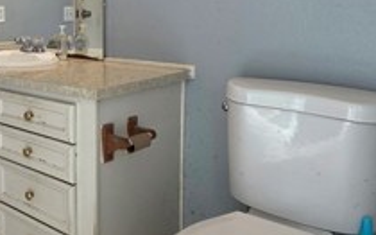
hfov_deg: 39.8
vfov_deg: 29.5
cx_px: -23
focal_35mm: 42
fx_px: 430
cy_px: 34
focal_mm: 2.2
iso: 64
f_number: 1.9
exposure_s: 1/120
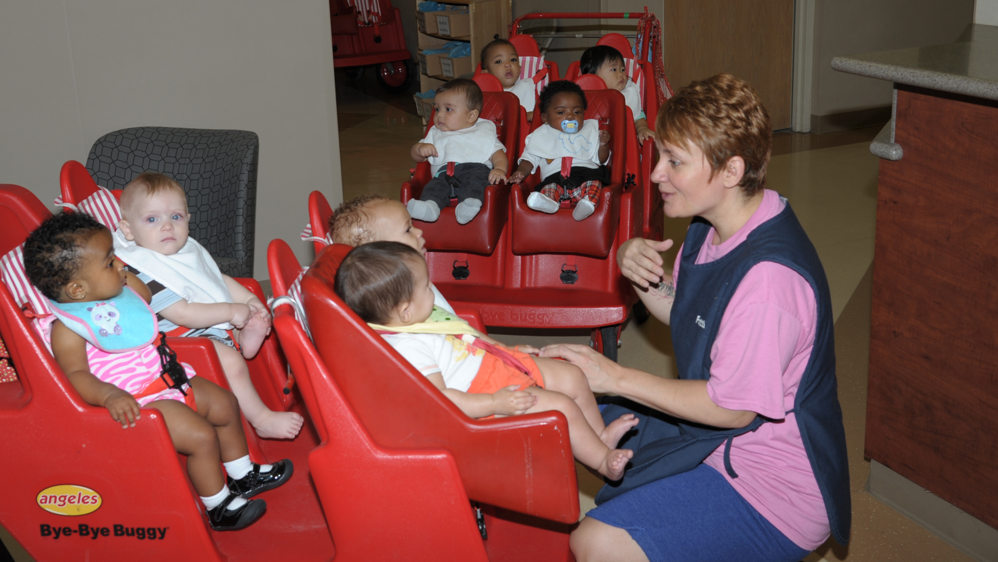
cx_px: 451
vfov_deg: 25.9
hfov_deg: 44.5
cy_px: 197
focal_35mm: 46
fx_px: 1217
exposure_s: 1/100
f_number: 5.6
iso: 250
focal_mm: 35
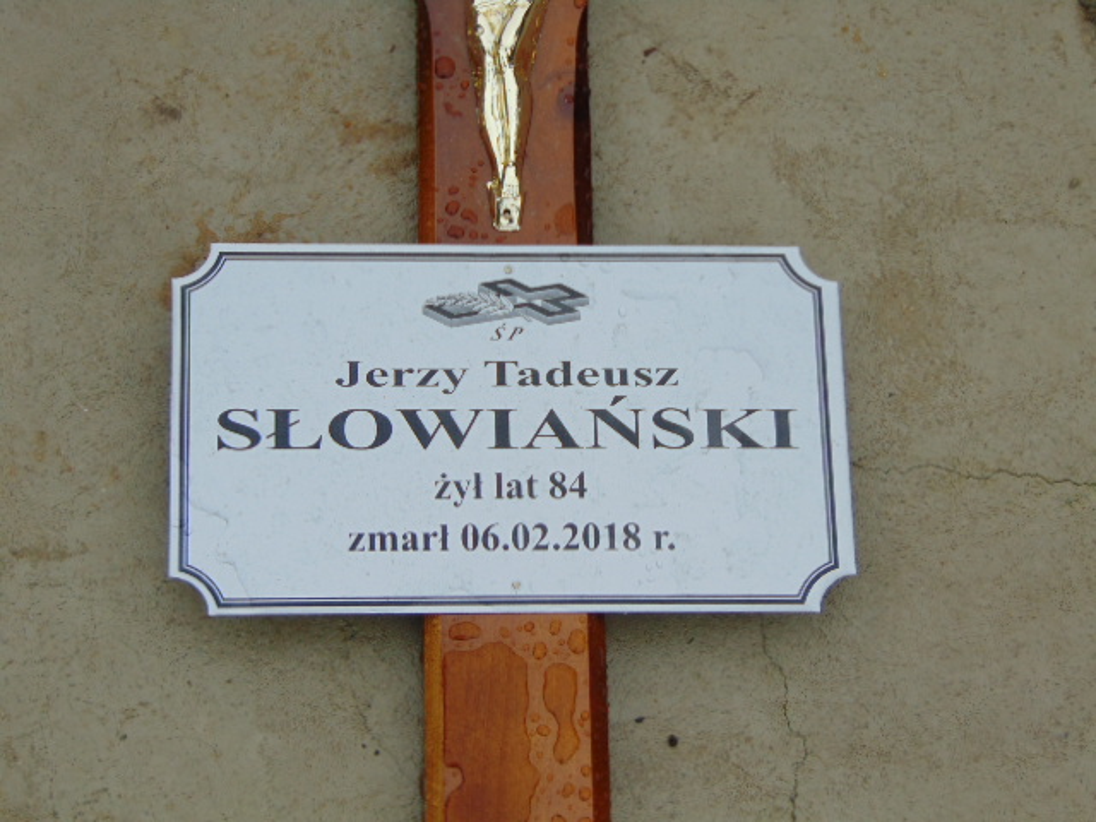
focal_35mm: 108
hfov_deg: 18.2
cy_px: 411
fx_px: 3419
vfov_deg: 13.7
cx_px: 548
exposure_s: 1/250
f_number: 3.9
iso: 80
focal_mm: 19.4
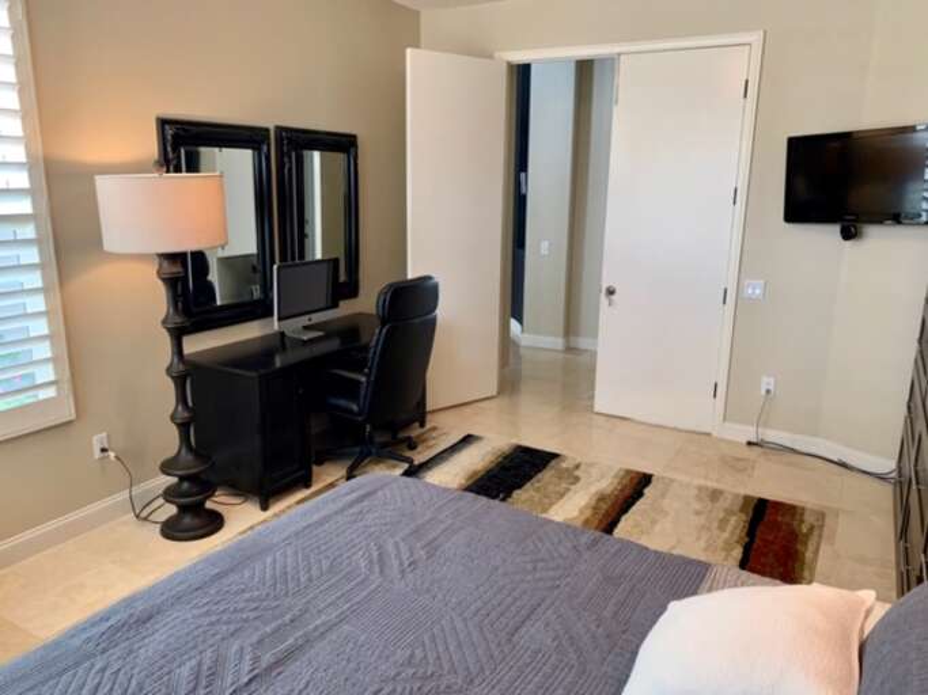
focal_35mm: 26
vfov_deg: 53.0
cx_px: 464
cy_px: 348
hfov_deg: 67.3
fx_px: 697
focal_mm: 4.25
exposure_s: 1/60
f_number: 1.8
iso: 200
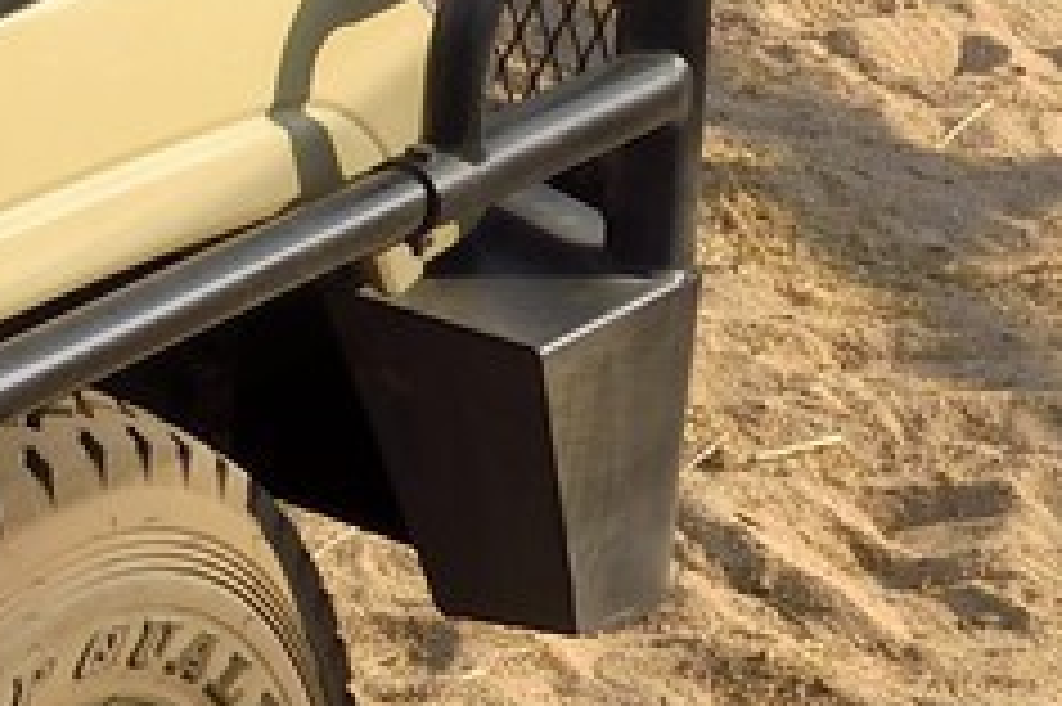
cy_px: -1228
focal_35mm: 163
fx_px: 4805
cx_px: -662
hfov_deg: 11.9
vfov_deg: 7.6
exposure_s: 1/200
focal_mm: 24
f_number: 11
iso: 200
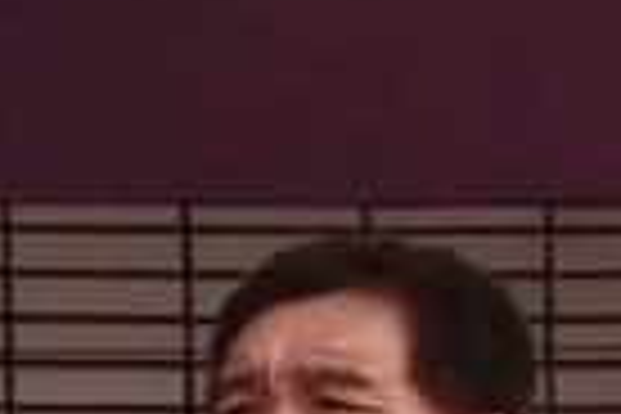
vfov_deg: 3.3
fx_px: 7070
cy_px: 1188
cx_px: -1616
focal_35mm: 410
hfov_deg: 4.7
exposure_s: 1/320
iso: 1000
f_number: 22
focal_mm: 35
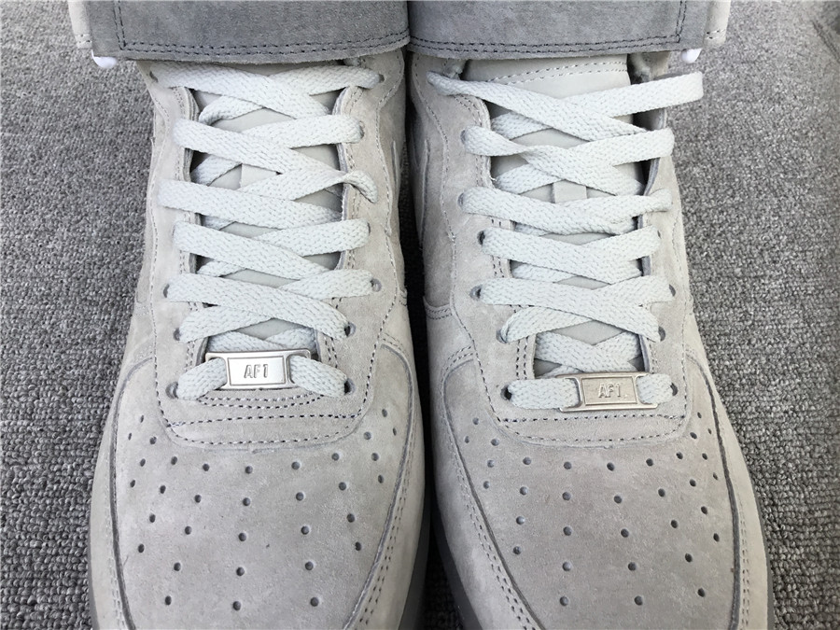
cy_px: 315
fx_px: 752
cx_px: 420
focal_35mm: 31
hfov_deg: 58.4
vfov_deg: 45.4
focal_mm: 3.3
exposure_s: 1/184
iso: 25
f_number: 2.4
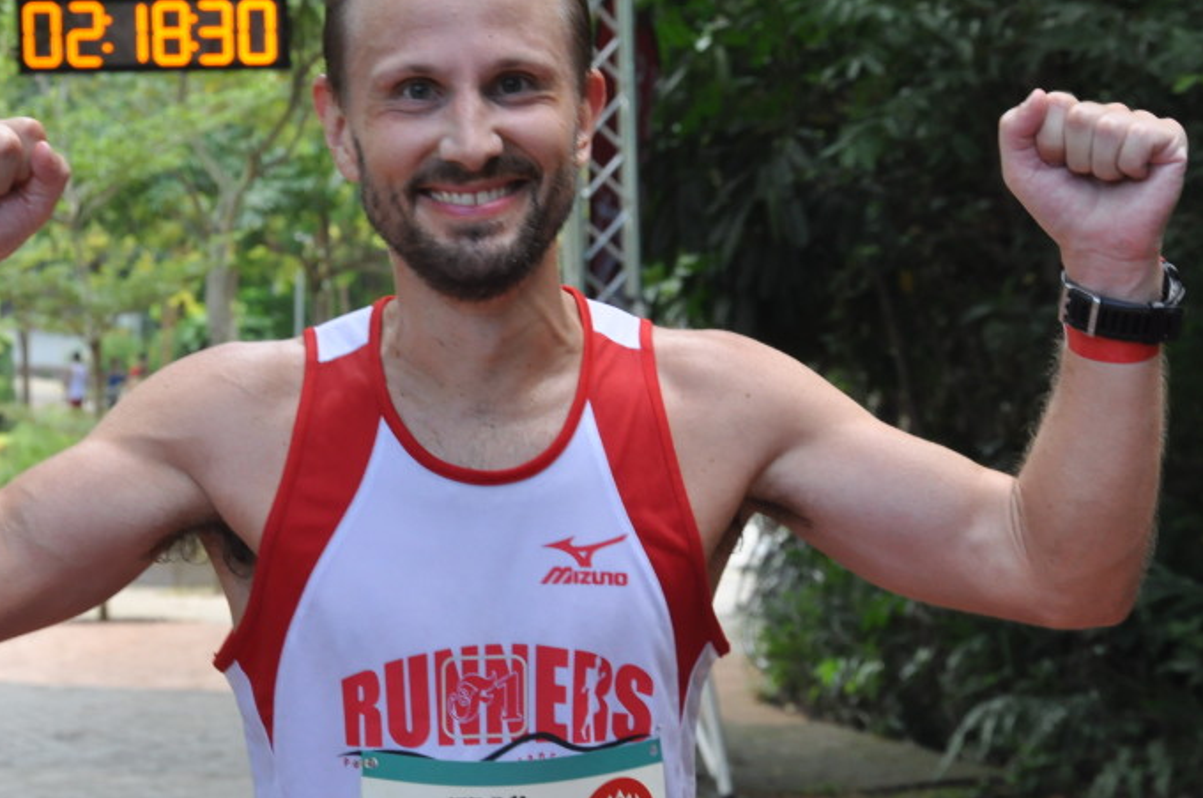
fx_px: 3770
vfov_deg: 12.1
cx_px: 403
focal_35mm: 113
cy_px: 382
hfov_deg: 18.1
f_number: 9
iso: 800
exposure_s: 1/200
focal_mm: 50
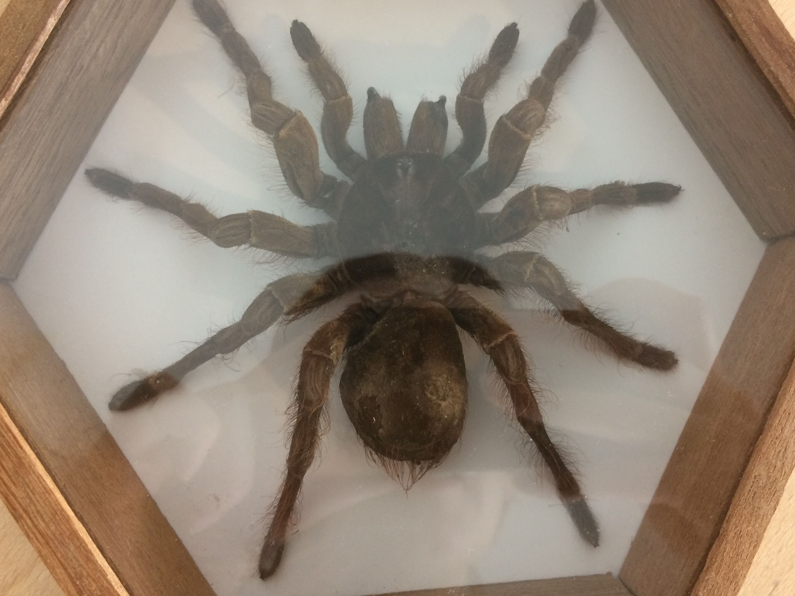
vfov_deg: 42.9
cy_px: 283
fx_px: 758
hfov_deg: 55.3
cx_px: 435
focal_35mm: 33
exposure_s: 1/33
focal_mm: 4.15
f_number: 2.2
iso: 160
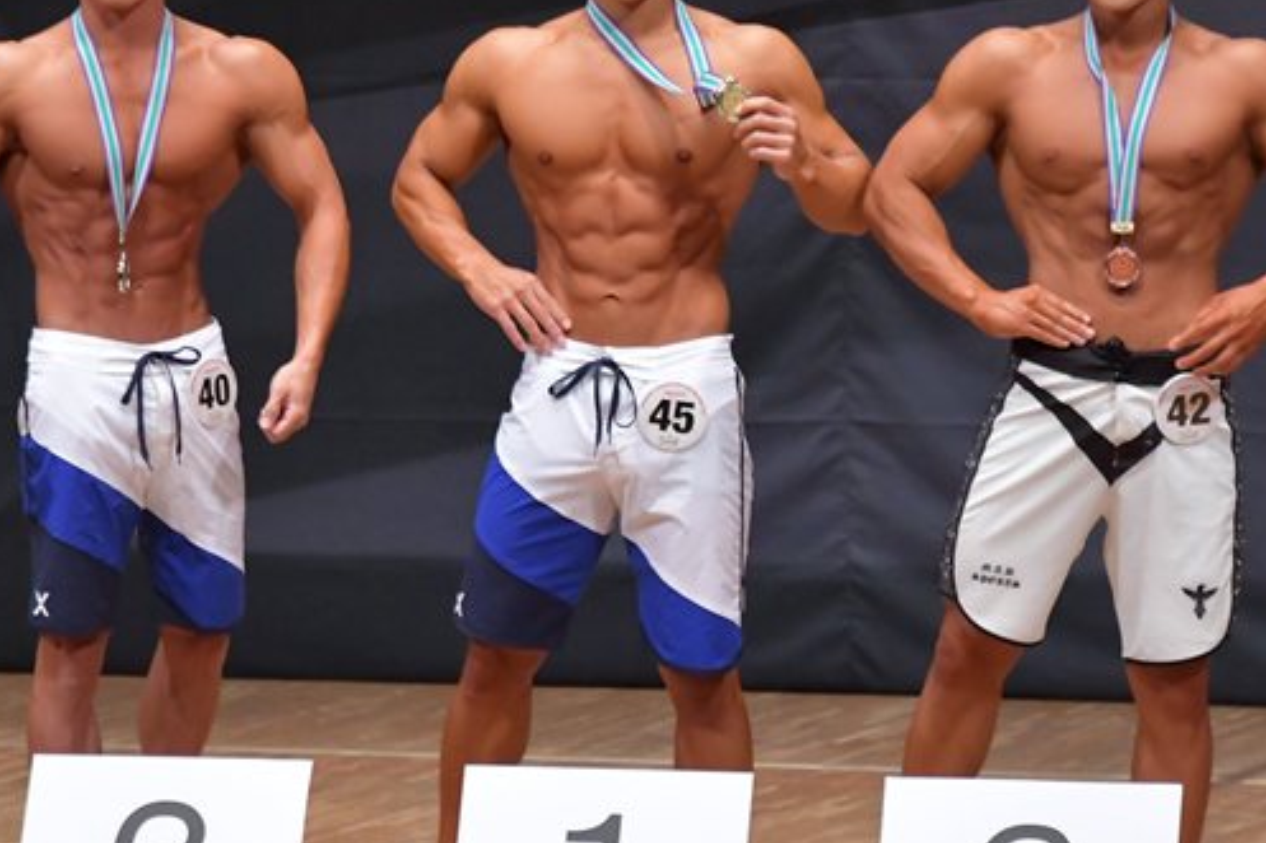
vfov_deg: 2.9
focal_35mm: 468
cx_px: 587
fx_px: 16452
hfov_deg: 4.4
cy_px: 377
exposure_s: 1/400
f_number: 5.6
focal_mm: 200
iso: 6400
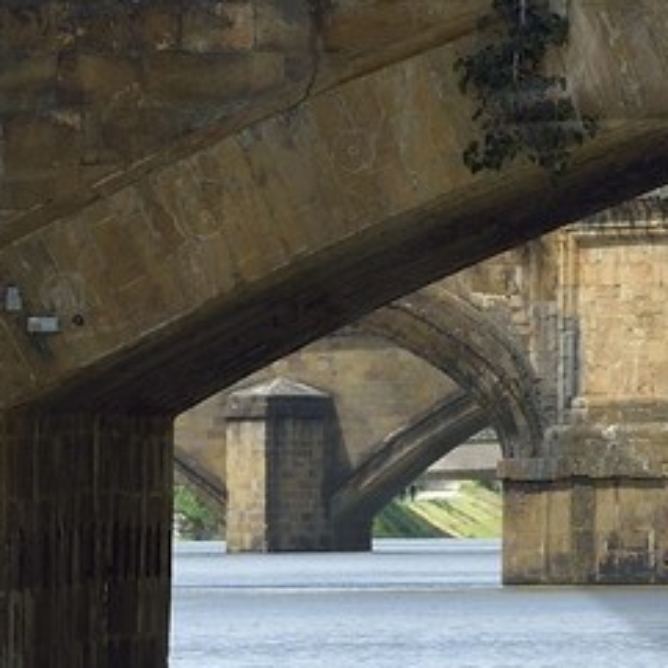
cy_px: -328
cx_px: 1267
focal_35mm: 900
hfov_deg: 1.9
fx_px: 19649
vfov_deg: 1.9
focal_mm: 160
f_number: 10
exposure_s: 1/250
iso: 200
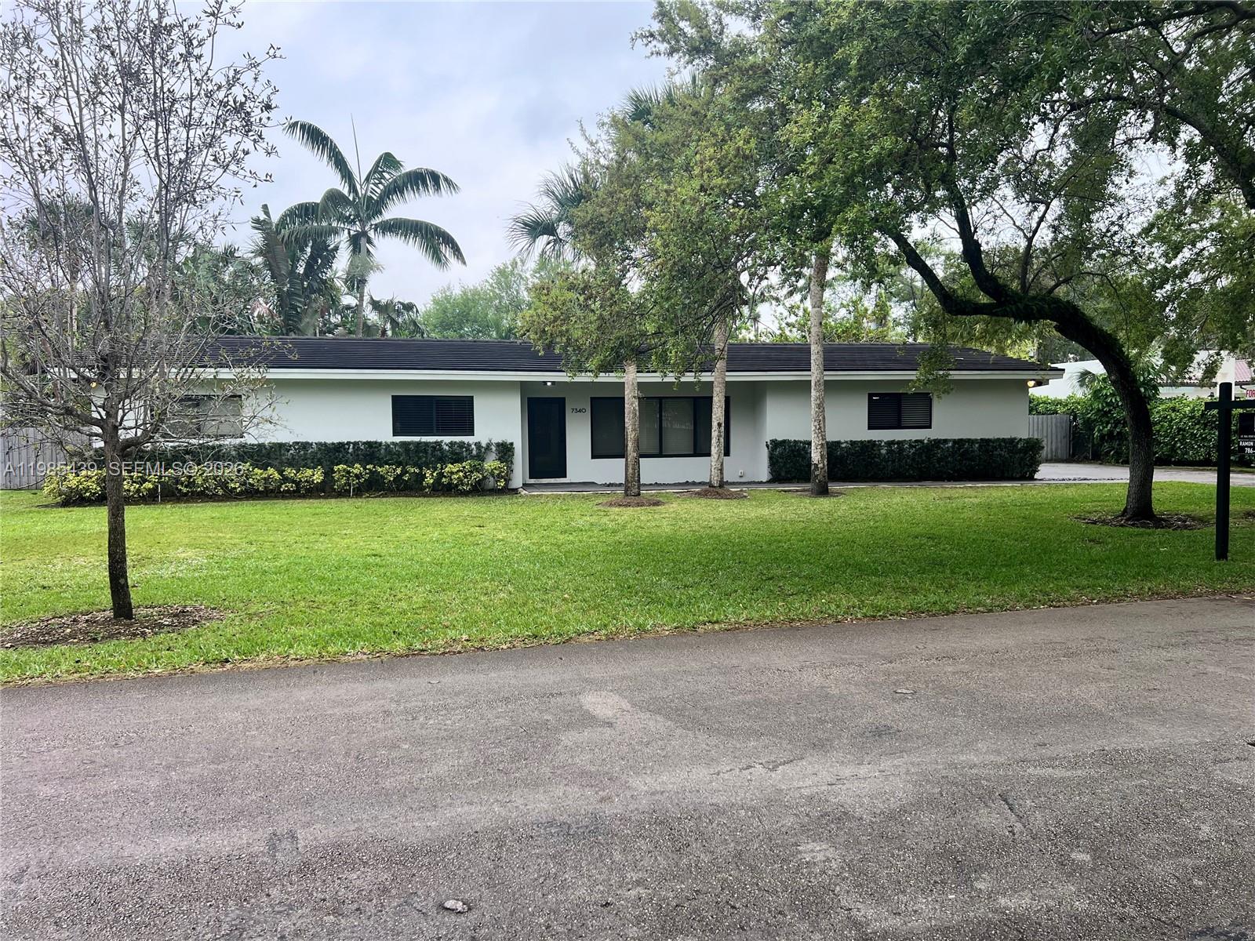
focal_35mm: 26
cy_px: 470
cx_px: 628
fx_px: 943
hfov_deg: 67.3
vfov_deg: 53.1
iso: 50
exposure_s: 1/728
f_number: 1.5
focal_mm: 5.7
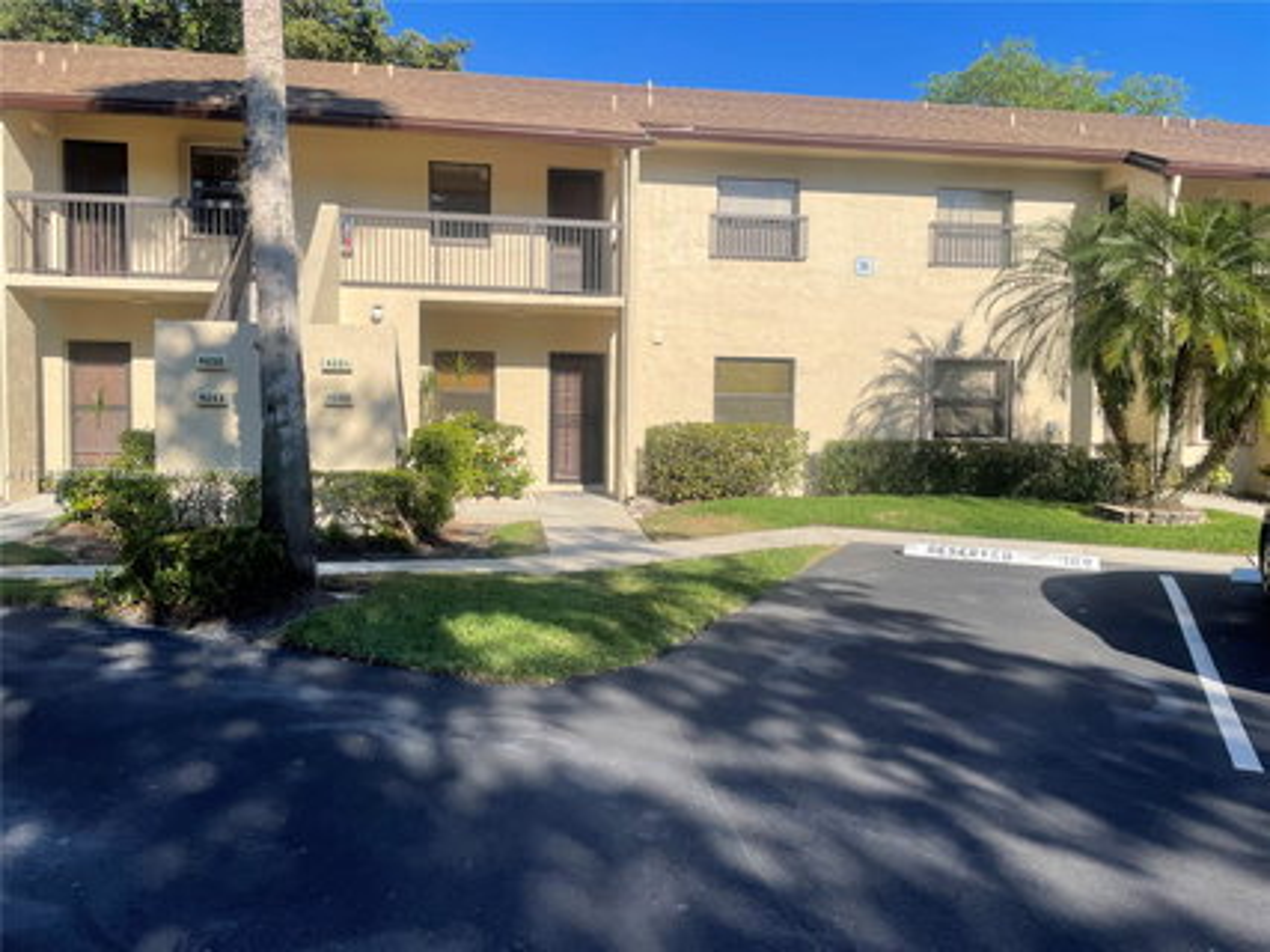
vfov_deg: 53.0
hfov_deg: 67.3
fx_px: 954
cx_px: 635
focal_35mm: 26
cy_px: 476
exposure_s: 1/4000
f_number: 1.6
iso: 32
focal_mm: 4.2
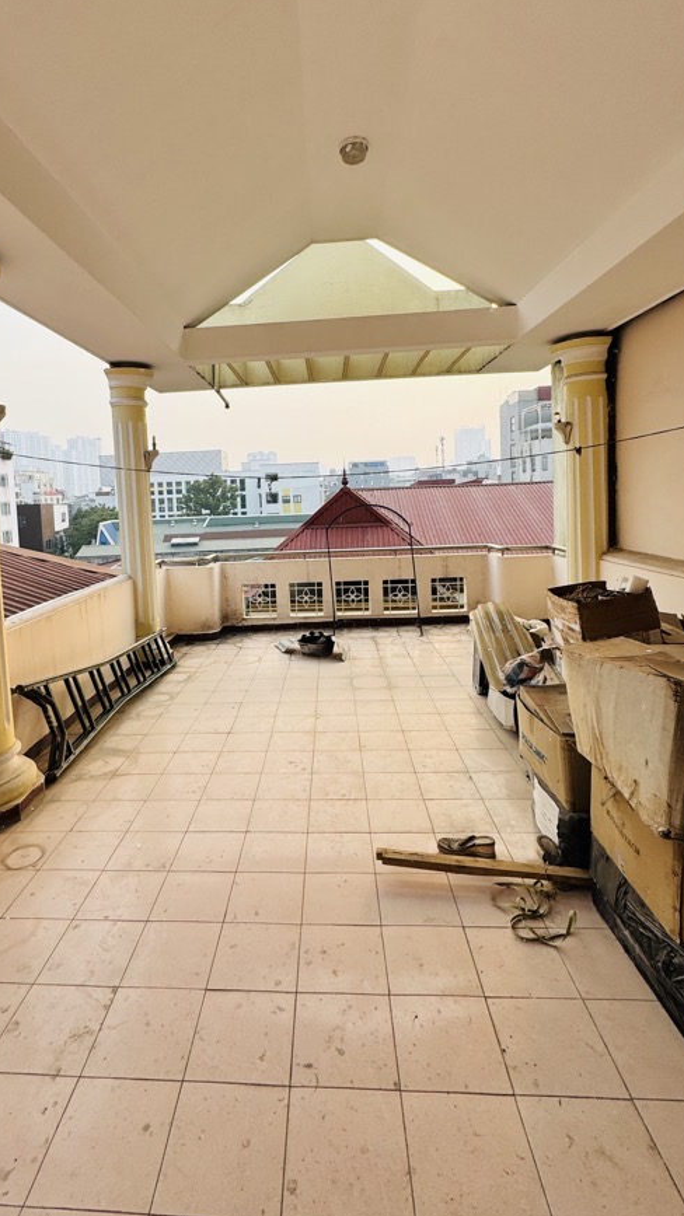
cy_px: 530
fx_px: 581
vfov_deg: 92.2
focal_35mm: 18
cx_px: 279
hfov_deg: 60.6
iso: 40
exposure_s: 1/327
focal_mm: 2.22
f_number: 2.2
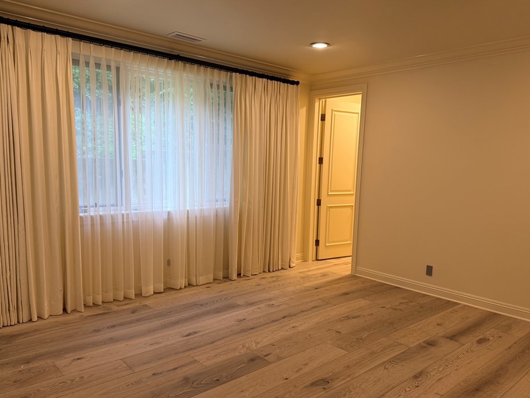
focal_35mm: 27
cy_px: 221
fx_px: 414
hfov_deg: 65.3
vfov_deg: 51.3
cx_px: 278
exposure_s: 1/120
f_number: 1.78
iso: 200
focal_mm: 6.76
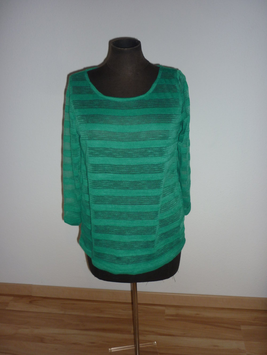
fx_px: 339
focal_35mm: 33
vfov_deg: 55.3
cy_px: 178
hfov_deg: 43.0
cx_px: 134
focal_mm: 5.5
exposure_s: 1/30
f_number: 2.8
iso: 100
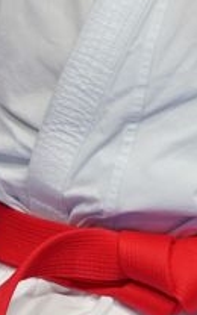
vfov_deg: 0.9
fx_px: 20230
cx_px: 176
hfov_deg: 0.6
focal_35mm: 2355
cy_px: 206
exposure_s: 1/500
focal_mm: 400
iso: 800
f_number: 2.8
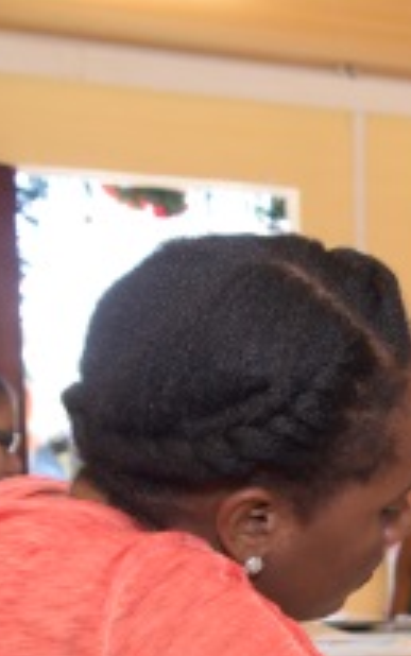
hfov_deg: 12.7
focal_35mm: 93
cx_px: 752
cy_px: 634
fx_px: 1673
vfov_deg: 21.5
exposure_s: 1/125
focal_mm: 21
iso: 800
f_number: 5
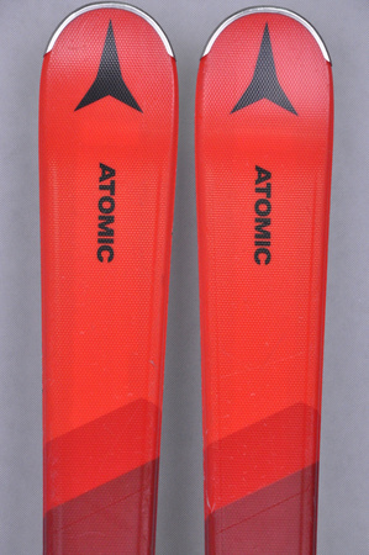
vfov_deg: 13.1
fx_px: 2427
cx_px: 184
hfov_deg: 8.7
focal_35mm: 158
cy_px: 278
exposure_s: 1/125
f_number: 9.5
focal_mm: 105
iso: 3200
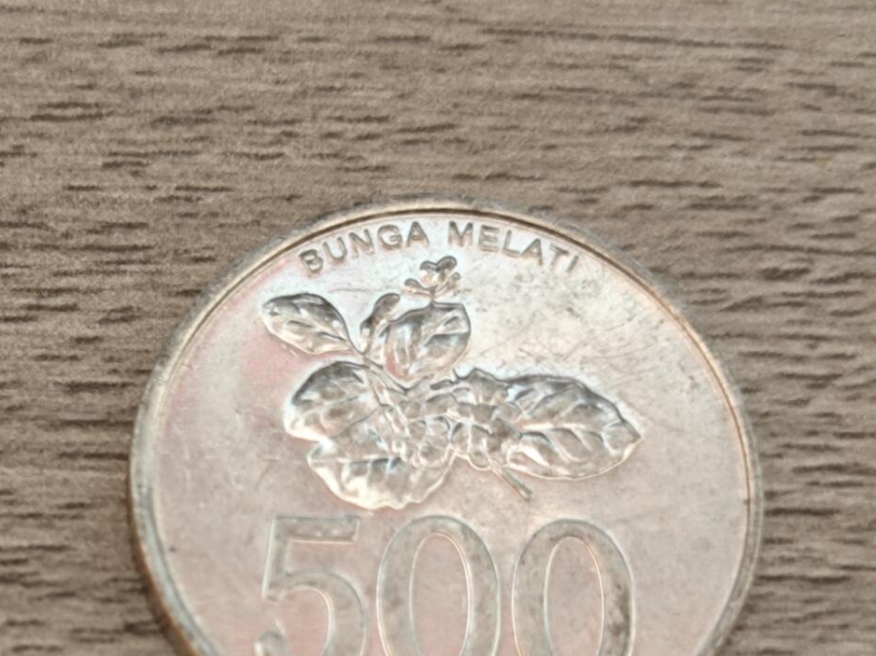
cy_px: 450
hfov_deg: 17.6
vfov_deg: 13.2
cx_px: 470
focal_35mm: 112
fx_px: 2834
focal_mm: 8.7
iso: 640
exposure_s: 1/47.6
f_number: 1.9
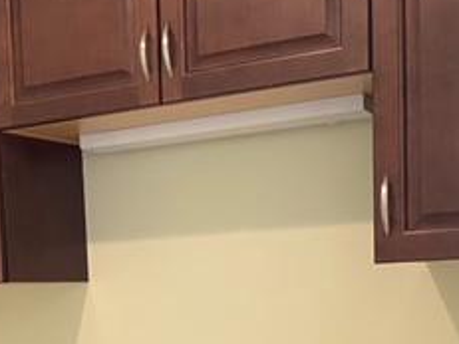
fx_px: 954
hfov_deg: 26.6
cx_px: 97
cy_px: 384
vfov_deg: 19.5
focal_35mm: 72
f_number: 1.8
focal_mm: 4.25
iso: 200
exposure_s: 1/60
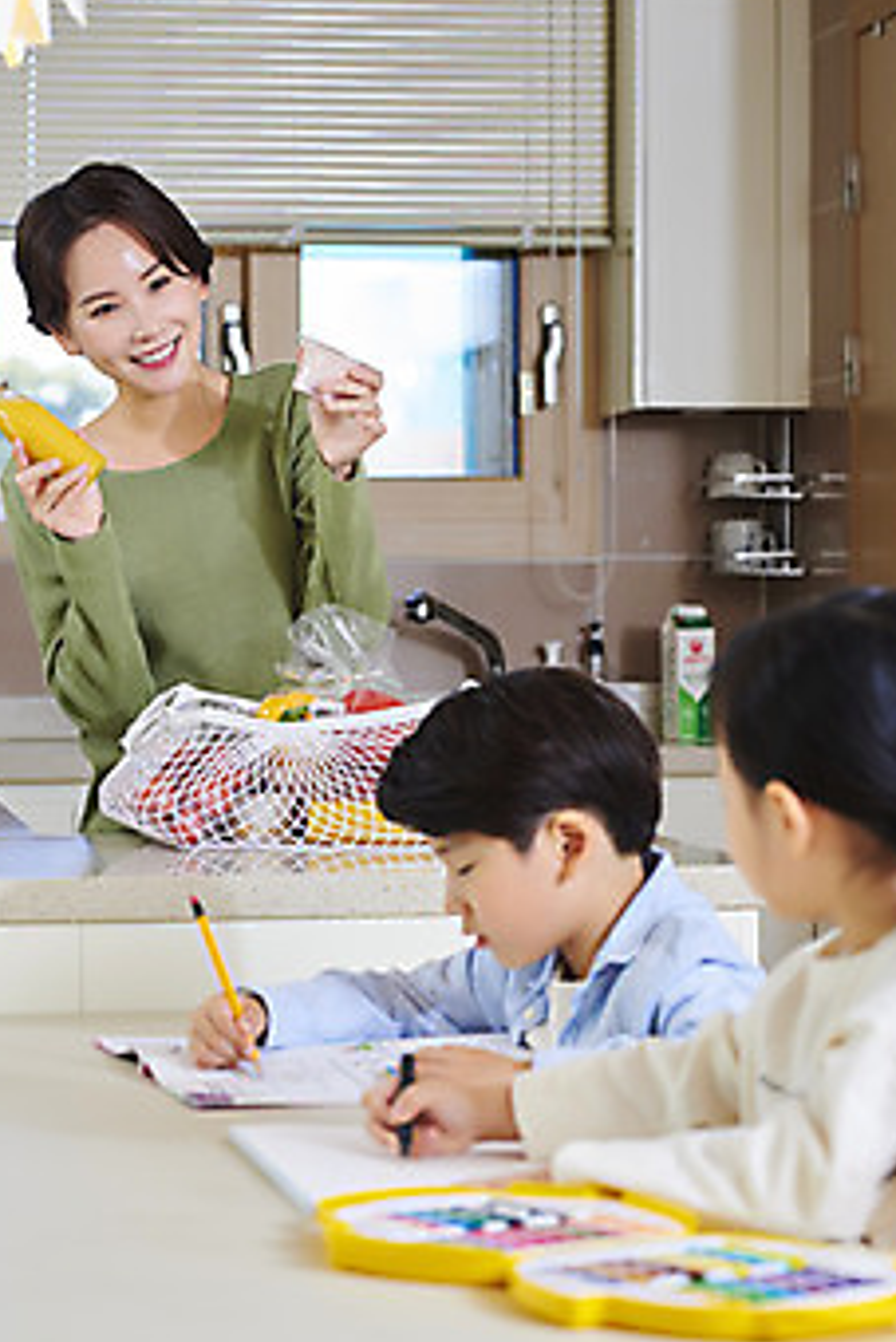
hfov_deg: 13.7
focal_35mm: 100
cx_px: 377
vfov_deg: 20.4
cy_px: 671
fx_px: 3729
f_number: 5
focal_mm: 85
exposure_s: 1/125
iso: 400
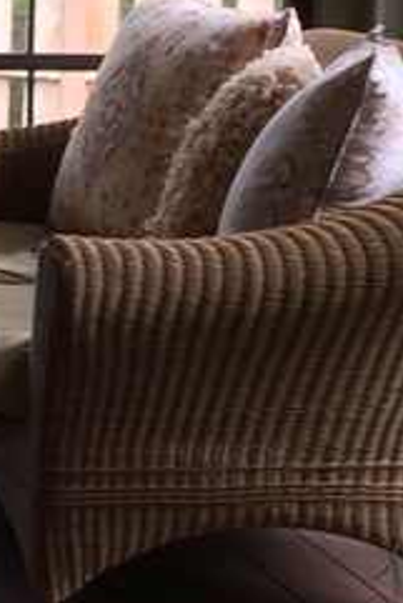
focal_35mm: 180
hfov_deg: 7.4
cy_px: 298
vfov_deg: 11.4
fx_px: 3018
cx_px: -355
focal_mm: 4.15
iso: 32
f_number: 2.2
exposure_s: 1/60
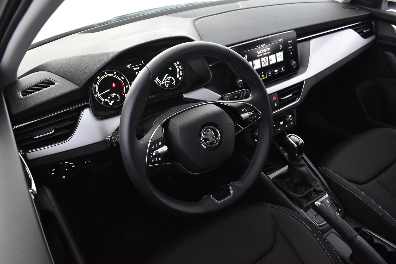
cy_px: 132
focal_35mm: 30
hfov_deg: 61.9
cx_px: 198
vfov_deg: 43.6
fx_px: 330
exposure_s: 1/8
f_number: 5.6
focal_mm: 20
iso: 1250
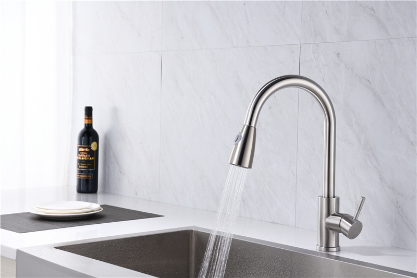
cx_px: 208
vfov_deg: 19.4
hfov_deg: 28.8
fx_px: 811
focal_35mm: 70
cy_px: 139
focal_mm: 70
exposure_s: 1/100
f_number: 10
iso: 100
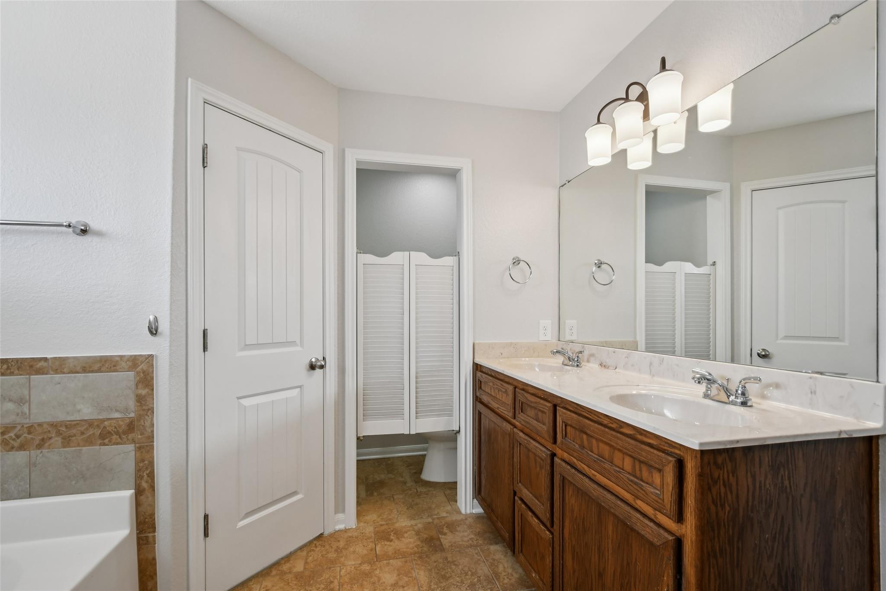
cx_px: 443
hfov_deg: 100.4
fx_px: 369
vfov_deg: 77.3
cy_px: 296
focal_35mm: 15
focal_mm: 10
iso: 400
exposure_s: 1/80
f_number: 8
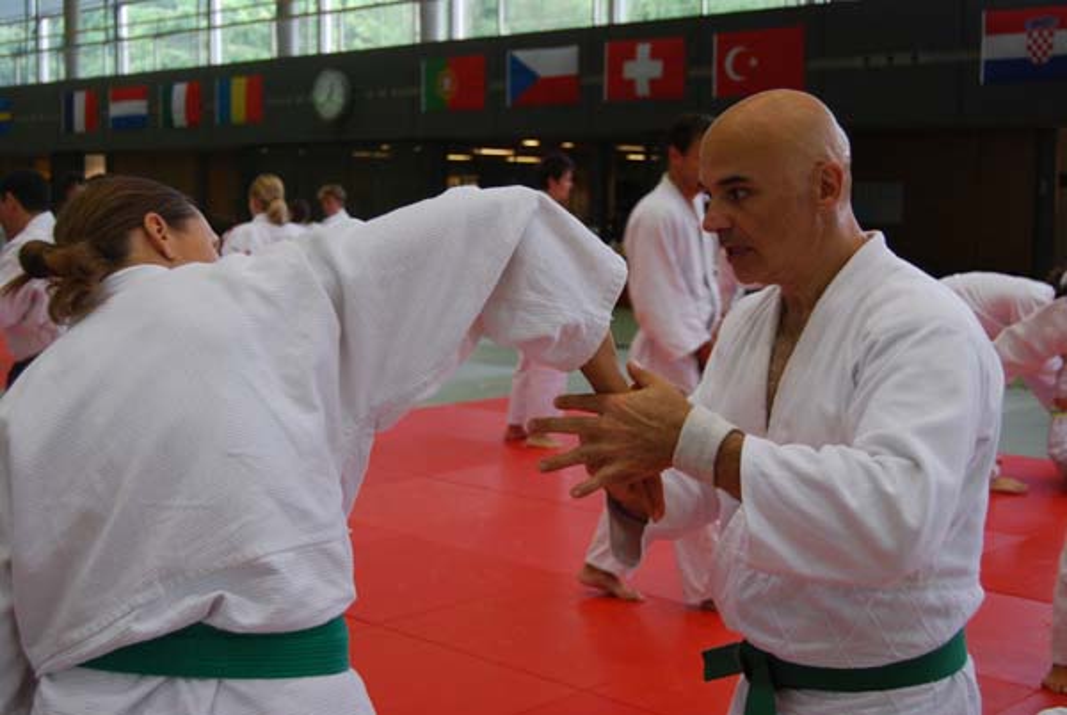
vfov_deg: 28.2
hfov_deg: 41.1
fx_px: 1425
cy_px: 358
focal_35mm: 48
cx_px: 534
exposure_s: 1/30
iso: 200
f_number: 4.5
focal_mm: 32
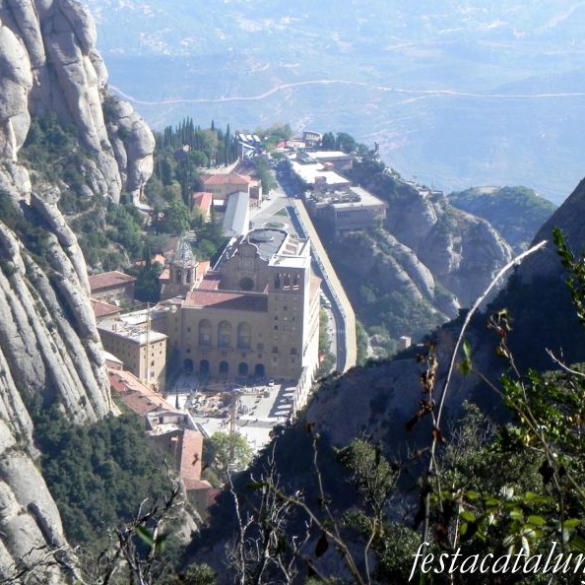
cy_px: 292
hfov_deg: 13.9
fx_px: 2390
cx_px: 239
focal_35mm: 125
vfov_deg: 14.0
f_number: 7.1
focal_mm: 18.8
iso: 160
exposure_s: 1/295
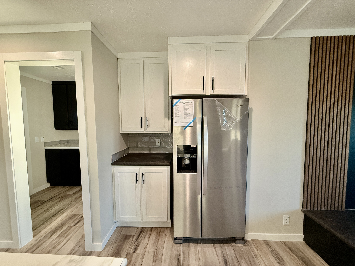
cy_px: 133
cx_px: 178
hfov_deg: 102.1
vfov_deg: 85.7
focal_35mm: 14
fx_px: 144
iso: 250
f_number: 2.2
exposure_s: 1/120
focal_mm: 2.22
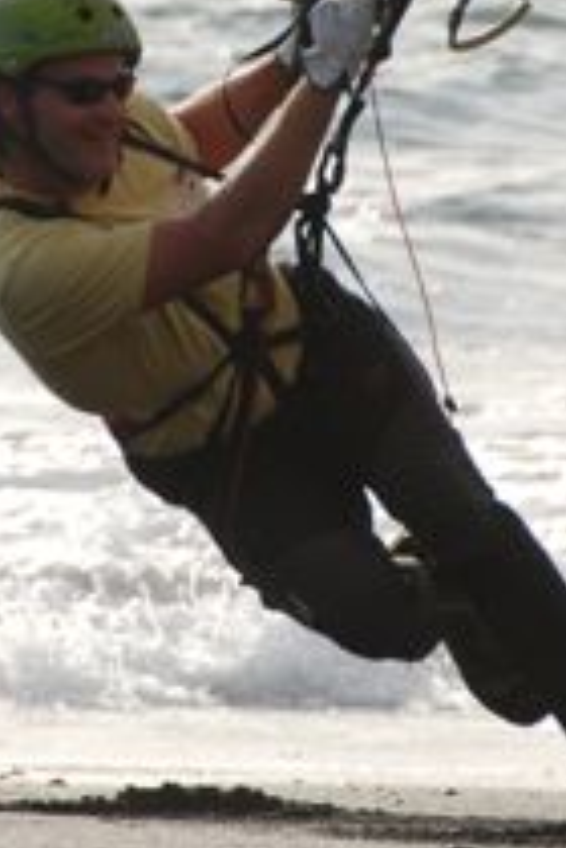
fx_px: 21530
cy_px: 262
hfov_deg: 1.5
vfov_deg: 2.3
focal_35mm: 913
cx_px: 146
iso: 320
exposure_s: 1/1250
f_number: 5.6
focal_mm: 200
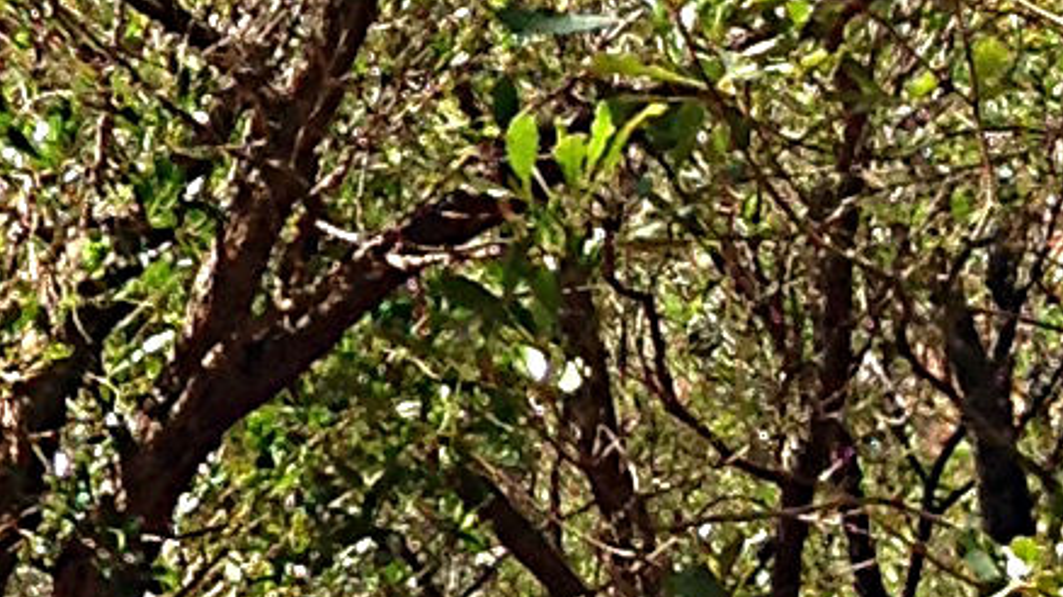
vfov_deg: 4.4
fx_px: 7551
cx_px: -1264
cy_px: -845
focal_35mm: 268
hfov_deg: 7.6
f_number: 2.4
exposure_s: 1/616
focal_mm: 4.12
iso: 50
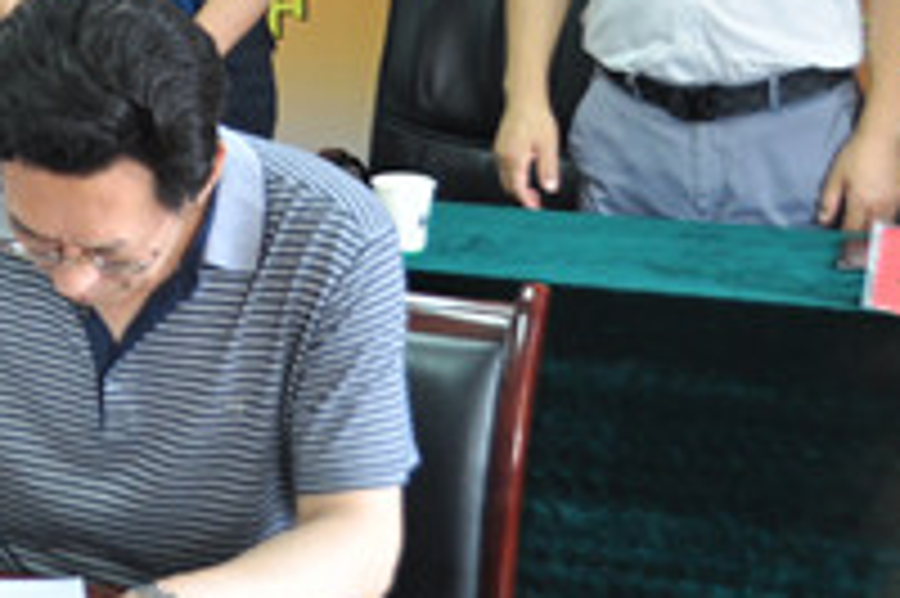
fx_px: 3147
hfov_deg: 15.6
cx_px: -238
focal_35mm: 126
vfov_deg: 10.8
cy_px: 76
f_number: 4.5
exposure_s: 1/20
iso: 400
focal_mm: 28
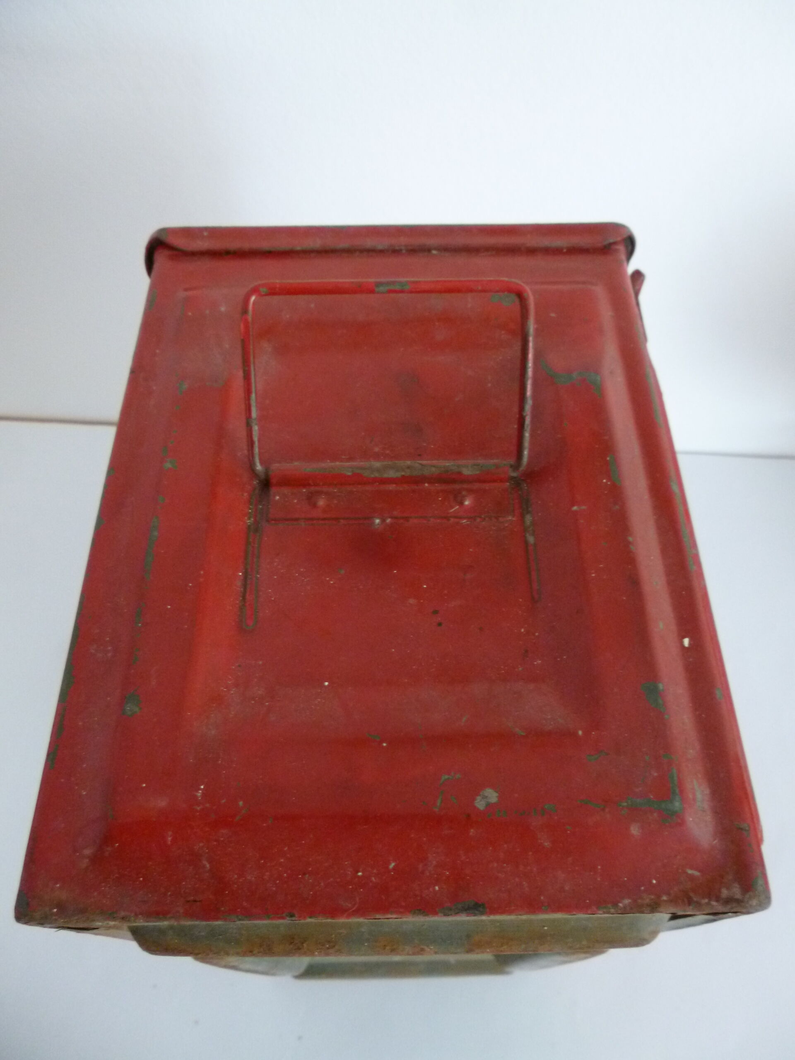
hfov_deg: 54.9
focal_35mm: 25
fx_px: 766
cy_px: 530
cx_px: 398
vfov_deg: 69.4
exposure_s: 1/15
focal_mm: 4.5
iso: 400
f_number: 3.1
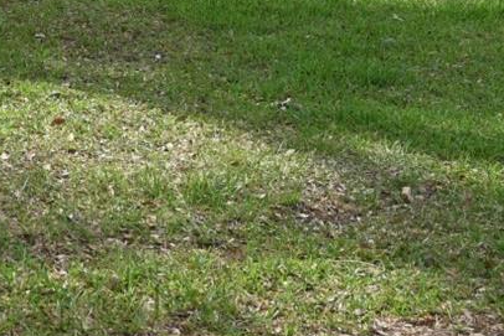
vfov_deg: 9.9
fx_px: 1848
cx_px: -349
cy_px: -242
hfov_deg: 14.1
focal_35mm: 132
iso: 125
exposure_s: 1/250
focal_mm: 33.5
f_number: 5.6
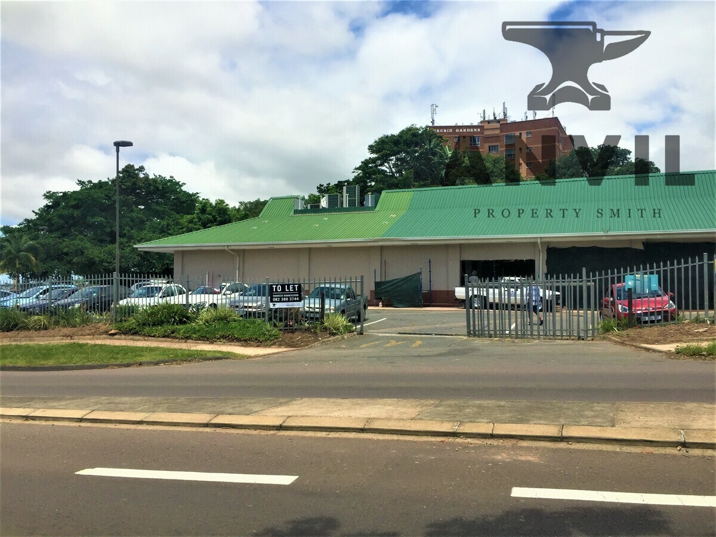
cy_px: 268
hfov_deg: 61.7
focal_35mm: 29
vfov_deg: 48.2
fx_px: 600
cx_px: 358
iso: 32
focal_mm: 4.15
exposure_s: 1/3968
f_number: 2.2
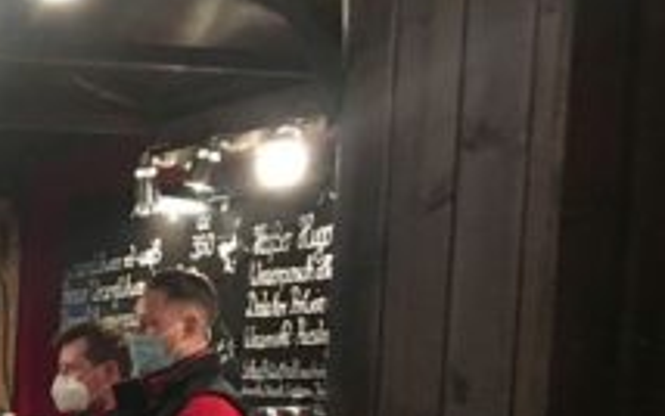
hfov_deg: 18.7
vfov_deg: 12.3
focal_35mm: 100
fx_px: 1813
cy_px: 671
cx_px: -292
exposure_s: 1/17
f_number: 2.2
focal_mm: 4.15
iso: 400
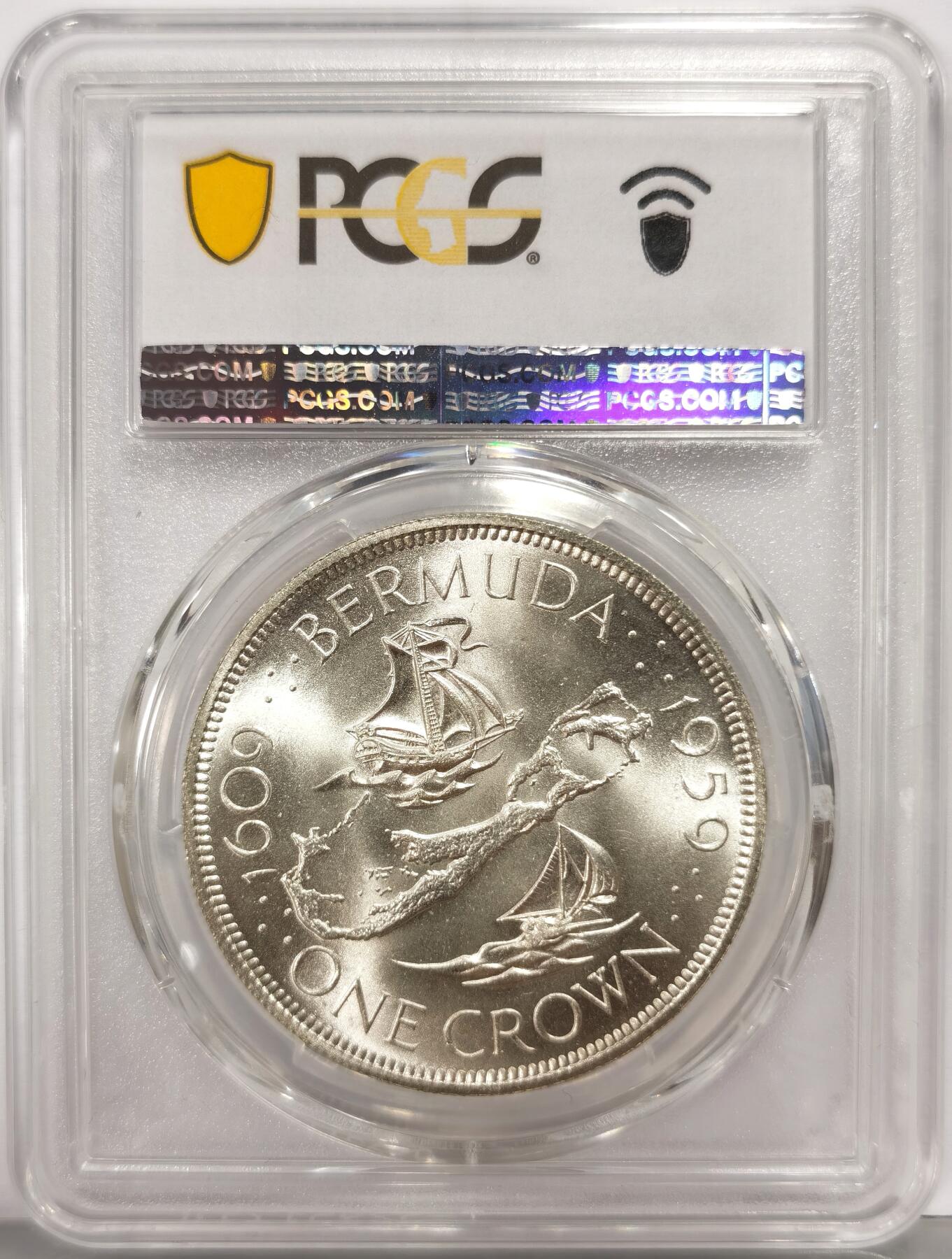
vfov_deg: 35.4
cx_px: 476
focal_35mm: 54
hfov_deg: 27.2
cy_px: 630
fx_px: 1970
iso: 100
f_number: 16
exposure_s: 1/100
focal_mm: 5.56
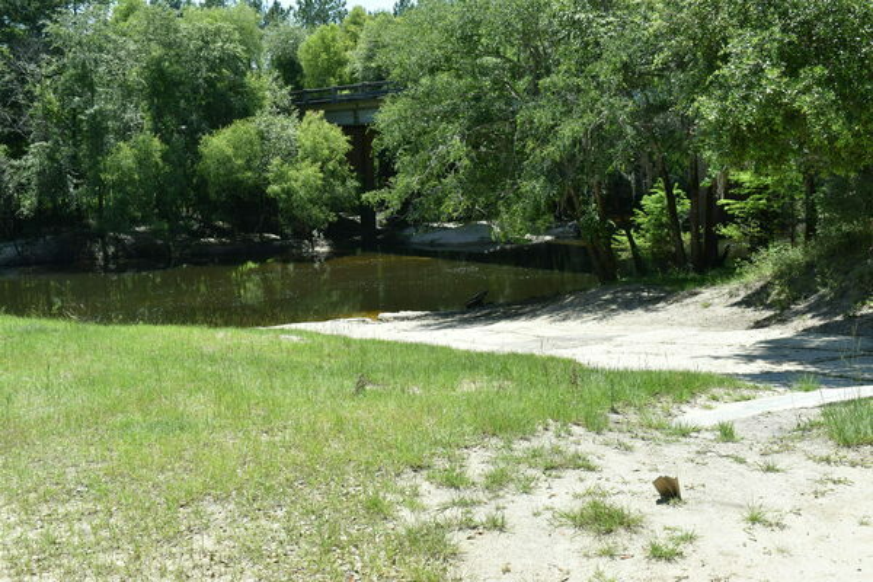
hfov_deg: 49.6
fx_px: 946
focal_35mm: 39
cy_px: 291
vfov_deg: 34.2
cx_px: 436
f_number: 7.1
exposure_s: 1/200
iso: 100
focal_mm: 26
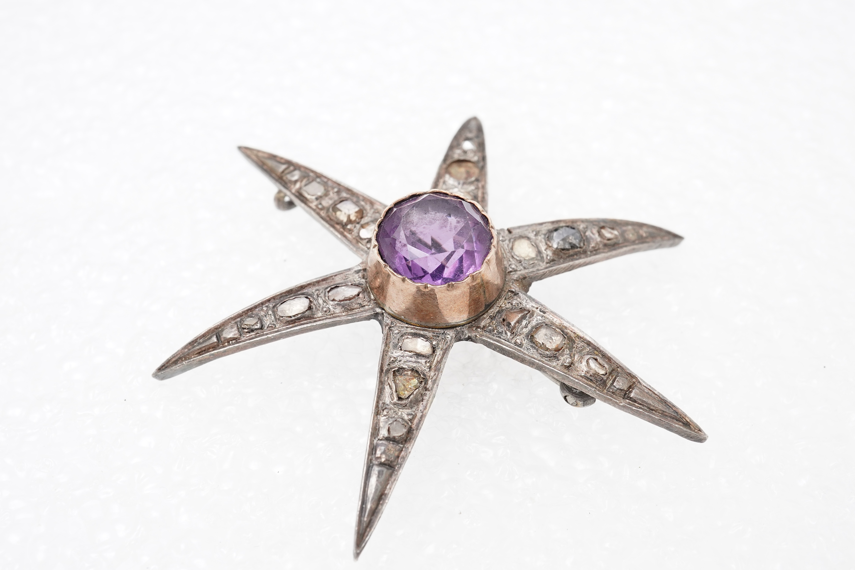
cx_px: 435
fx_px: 1116
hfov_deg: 41.9
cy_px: 279
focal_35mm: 47
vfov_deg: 28.6
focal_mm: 30
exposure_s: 1/125
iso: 640
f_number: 18
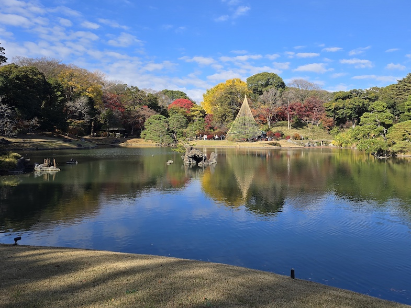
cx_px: 234
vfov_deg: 46.6
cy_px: 124
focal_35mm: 30
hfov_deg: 59.7
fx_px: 356
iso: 12
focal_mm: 6.3
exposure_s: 1/609
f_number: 1.7
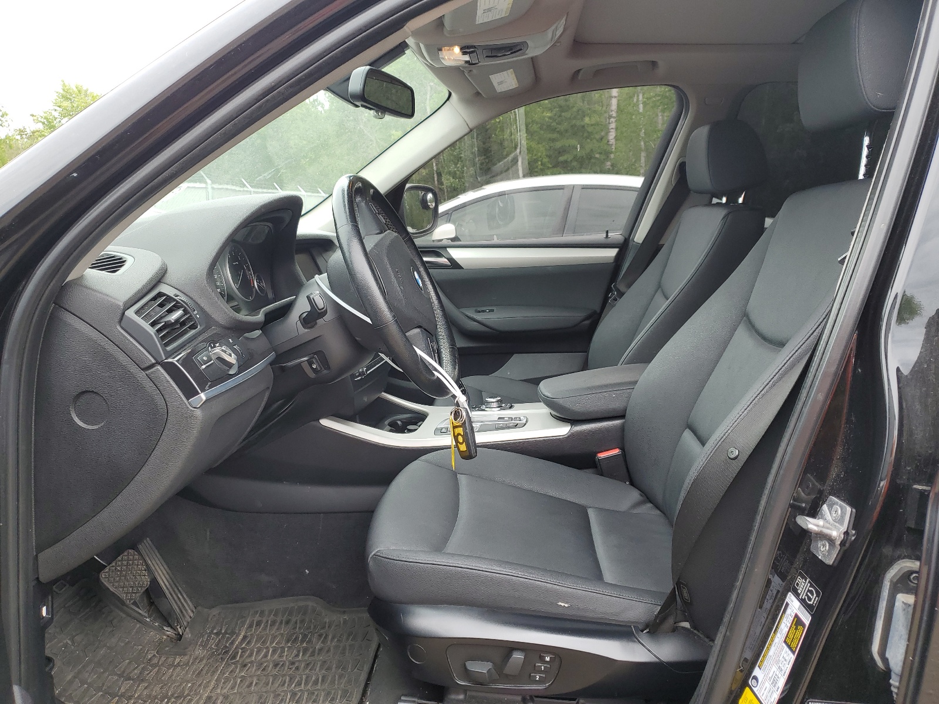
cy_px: 352
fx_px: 705
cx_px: 470
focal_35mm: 26
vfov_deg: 53.1
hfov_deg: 67.3
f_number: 1.5
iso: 50
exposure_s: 1/357
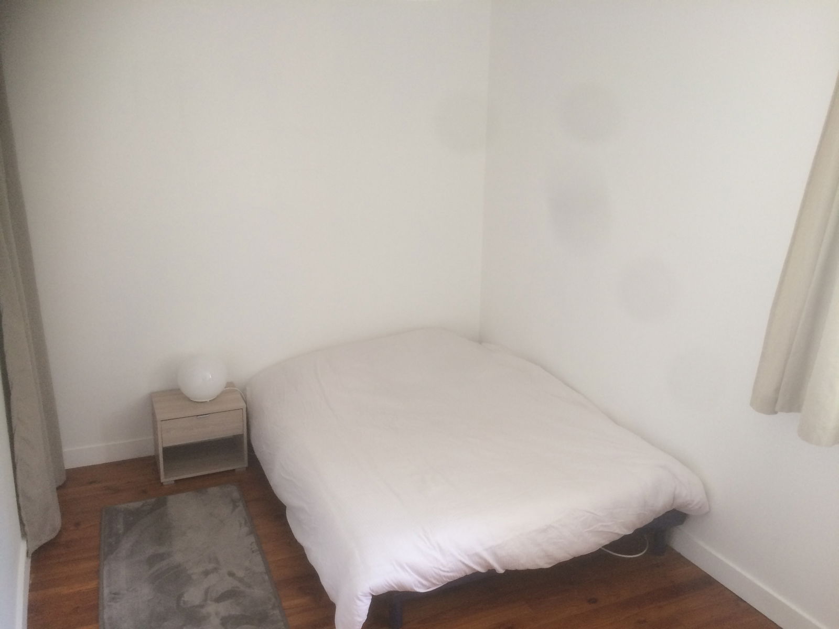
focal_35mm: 29
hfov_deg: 61.7
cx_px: 420
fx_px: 703
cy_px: 314
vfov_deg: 48.2
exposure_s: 1/33
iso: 64
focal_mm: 4.15
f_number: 2.2
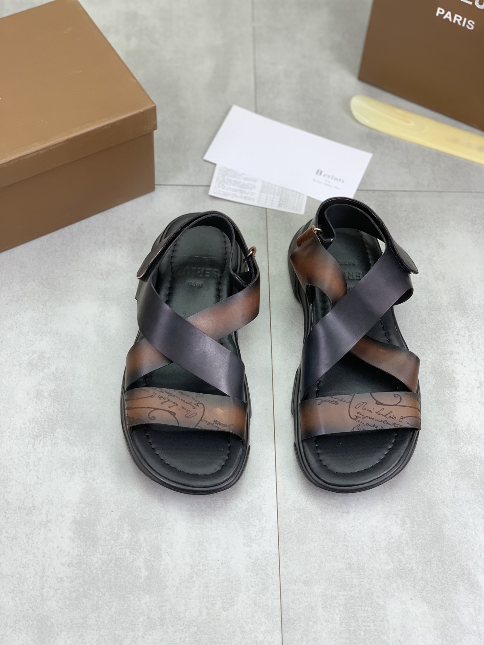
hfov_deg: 28.0
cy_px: 322
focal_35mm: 52
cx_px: 242
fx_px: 969
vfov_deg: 36.8
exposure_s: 1/100
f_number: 2.4
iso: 25
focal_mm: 6
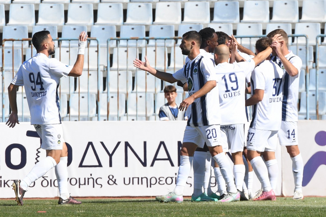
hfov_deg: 6.9
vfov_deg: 4.6
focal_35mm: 300
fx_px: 2716
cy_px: 108
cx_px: 163
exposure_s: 1/800
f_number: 5.6
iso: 200
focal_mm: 200
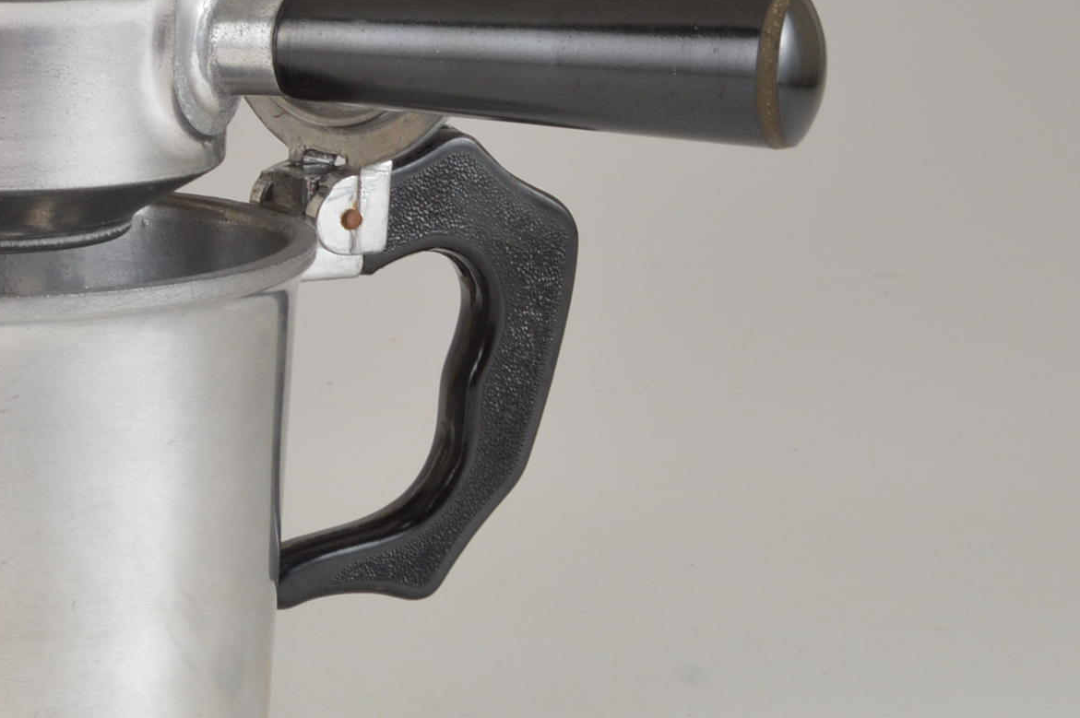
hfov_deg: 15.1
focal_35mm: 131
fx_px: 3927
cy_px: 173
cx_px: -231
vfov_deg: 10.4
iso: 200
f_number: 13
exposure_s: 1/125
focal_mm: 34
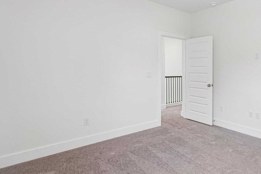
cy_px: 70
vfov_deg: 54.7
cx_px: 186
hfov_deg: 72.3
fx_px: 167
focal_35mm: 23
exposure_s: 1/20
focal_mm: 14
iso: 400
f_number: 8
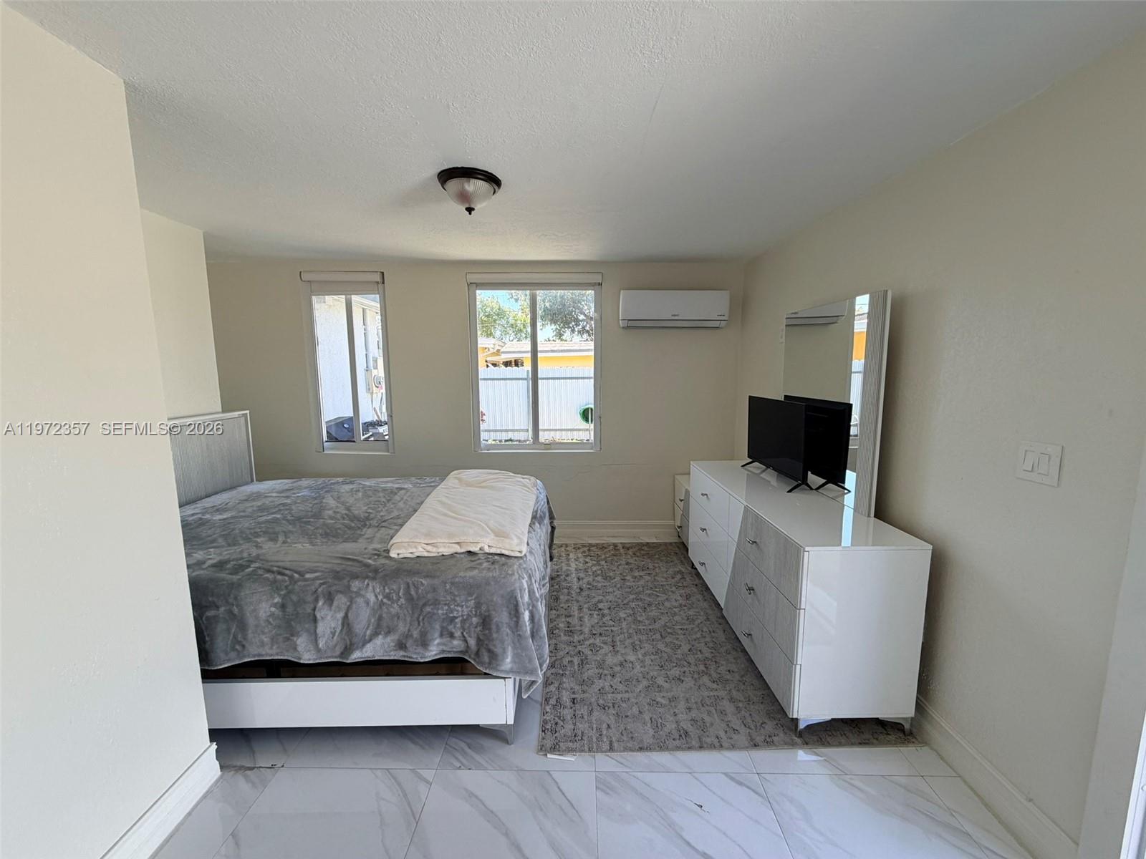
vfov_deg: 85.7
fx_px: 463
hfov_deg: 102.1
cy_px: 430
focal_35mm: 14
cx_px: 573
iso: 50
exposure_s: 1/120
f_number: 2.2
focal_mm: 2.22
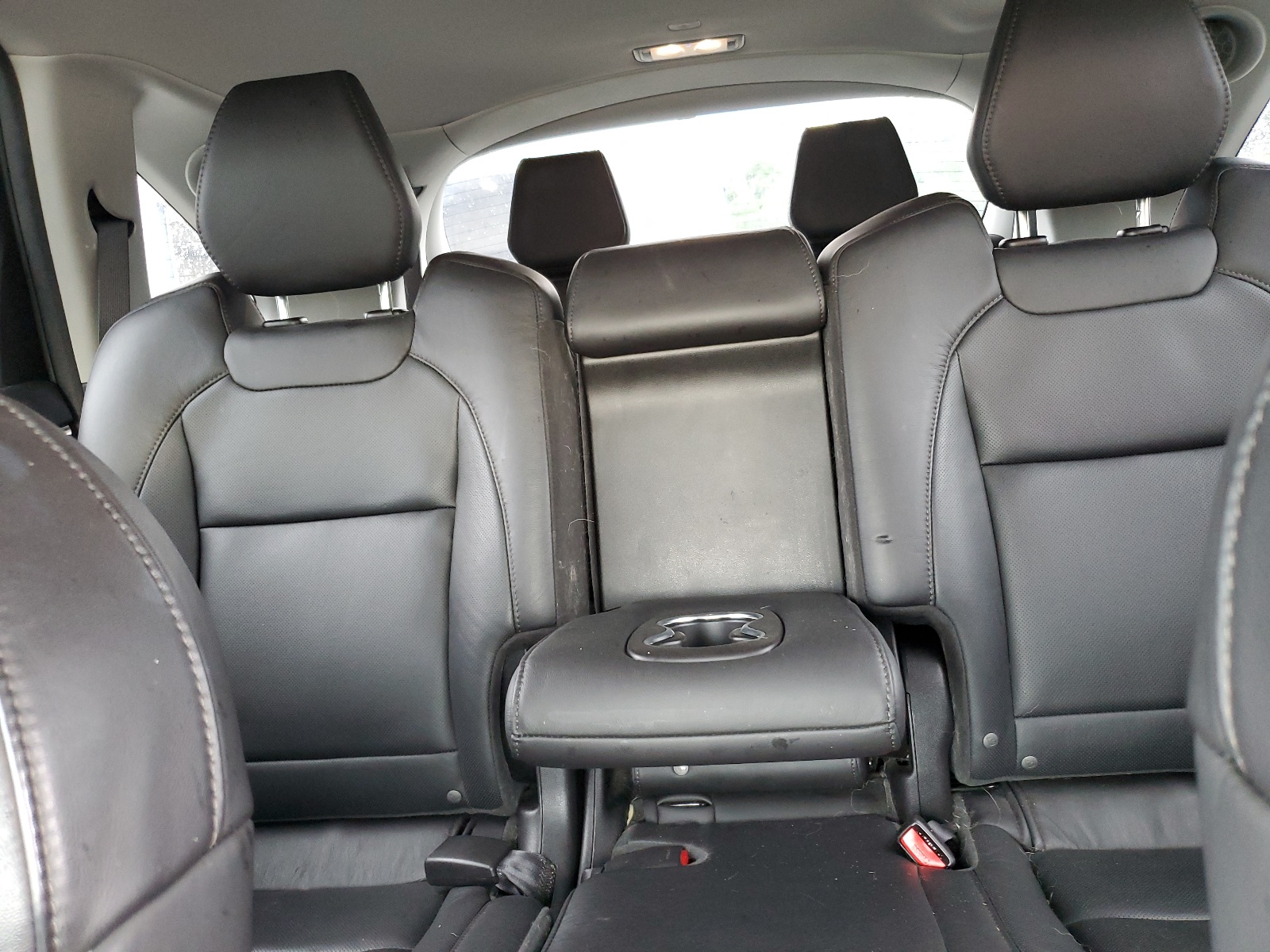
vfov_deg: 53.1
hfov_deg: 67.3
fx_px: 954
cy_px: 476
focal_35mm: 26
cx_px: 635
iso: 262
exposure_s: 1/60.2
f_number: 1.5
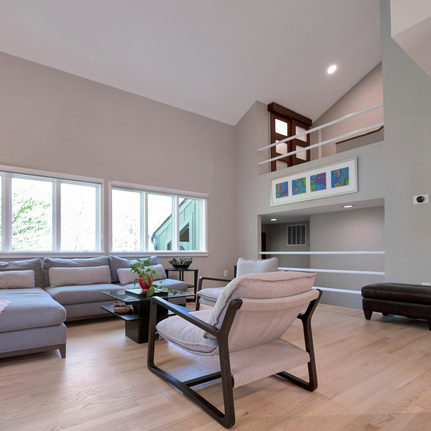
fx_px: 254
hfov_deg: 79.5
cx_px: 166
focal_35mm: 18
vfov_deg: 80.7
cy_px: 215
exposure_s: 1/125
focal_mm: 14
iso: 1000
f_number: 4.5
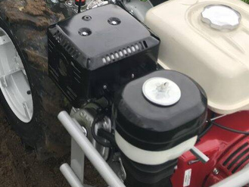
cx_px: 11
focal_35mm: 68
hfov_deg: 27.2
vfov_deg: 20.7
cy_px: -11
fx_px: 489
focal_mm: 3.99
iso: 20
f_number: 1.8
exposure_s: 1/123
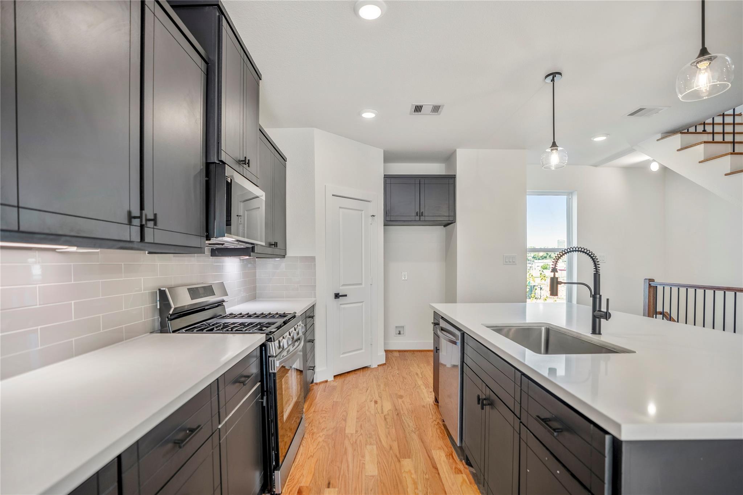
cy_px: 248
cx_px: 372
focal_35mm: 16
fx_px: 330
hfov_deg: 96.7
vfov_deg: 73.7
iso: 100
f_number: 2.8
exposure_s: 1/320
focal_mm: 16
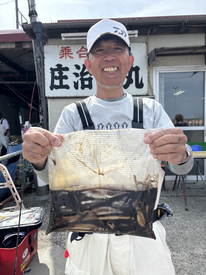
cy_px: 138
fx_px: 206
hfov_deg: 53.0
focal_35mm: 26
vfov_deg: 67.3
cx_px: 103
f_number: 1.6
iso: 50
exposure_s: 1/2105
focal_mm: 5.96
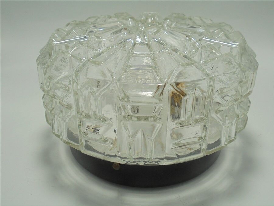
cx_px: 137
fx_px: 301
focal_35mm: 38
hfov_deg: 49.0
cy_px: 103
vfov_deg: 37.7
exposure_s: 1/125
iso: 100
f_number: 4.2
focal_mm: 6.9
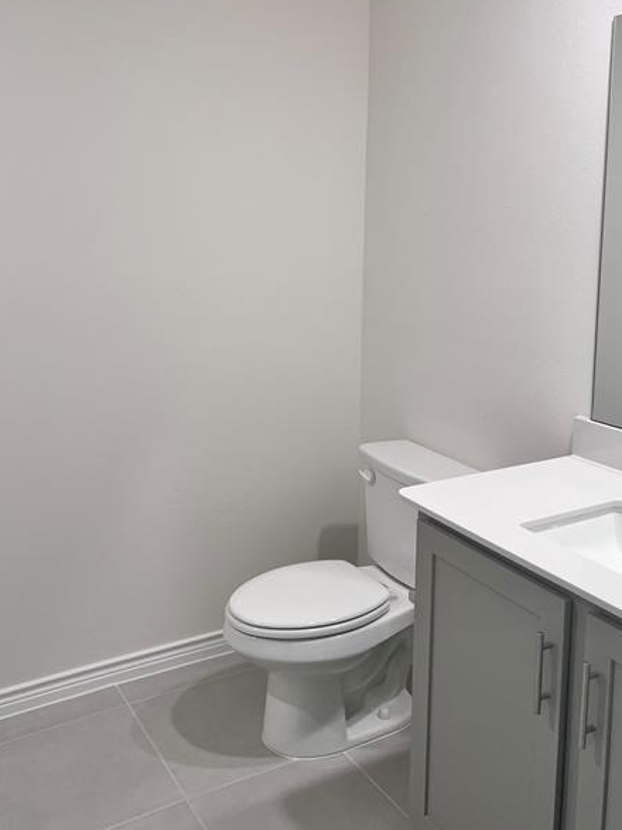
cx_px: 288
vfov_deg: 53.2
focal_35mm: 34
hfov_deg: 41.8
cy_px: 300
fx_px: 815
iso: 125
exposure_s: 1/120
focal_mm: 5.7
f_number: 1.5
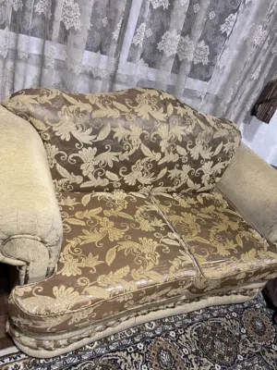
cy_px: 185
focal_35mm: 26
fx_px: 277
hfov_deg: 53.1
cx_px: 138
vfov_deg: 67.3
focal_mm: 5.1
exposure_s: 1/60
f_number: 1.6
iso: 500
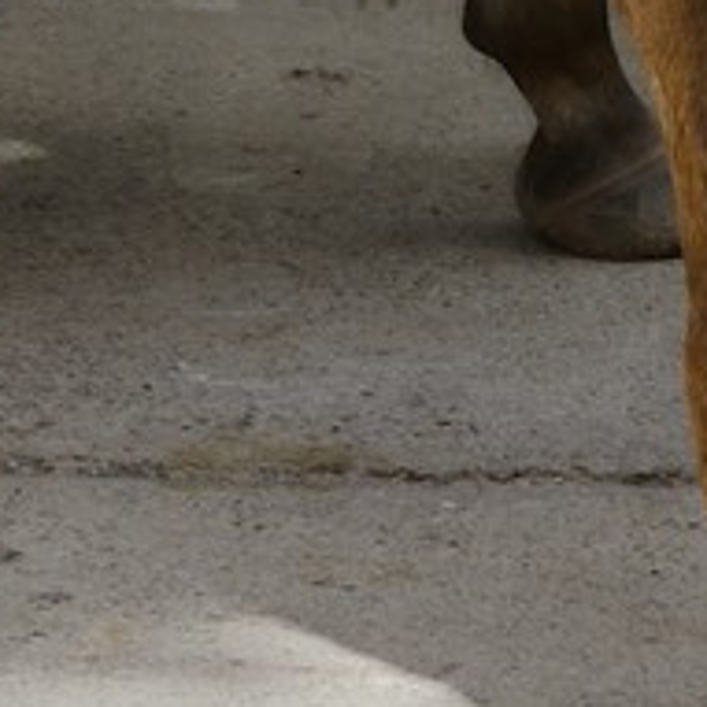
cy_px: -1173
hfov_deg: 5.1
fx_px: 7880
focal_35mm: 341
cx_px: 1209
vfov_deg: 5.0
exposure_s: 1/125
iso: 400
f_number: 16
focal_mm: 48
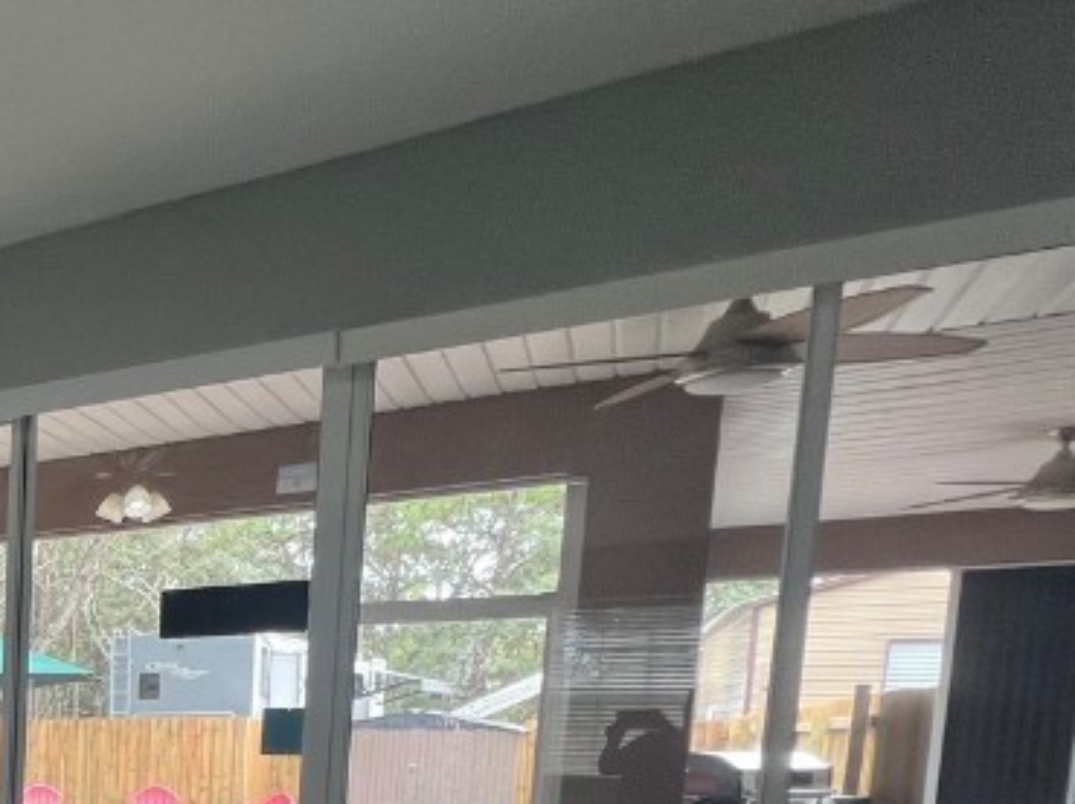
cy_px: 836
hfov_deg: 33.1
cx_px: -404
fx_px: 1117
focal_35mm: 36
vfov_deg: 35.2
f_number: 1.8
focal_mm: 1.57
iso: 64
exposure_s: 1/120
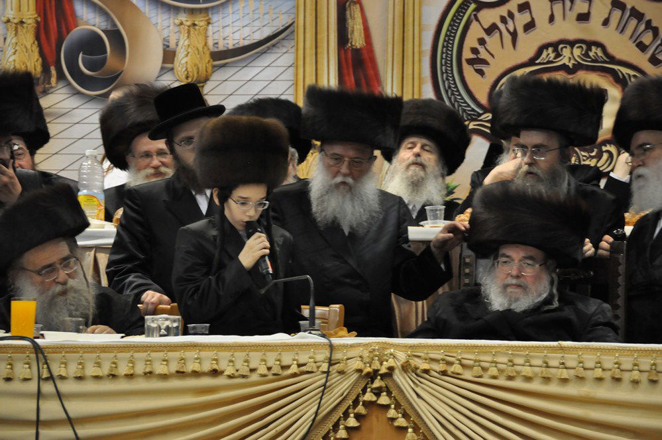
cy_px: 220
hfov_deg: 11.0
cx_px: 331
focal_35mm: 188
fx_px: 3444
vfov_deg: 7.3
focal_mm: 125
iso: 1600
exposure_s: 1/60
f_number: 5.6
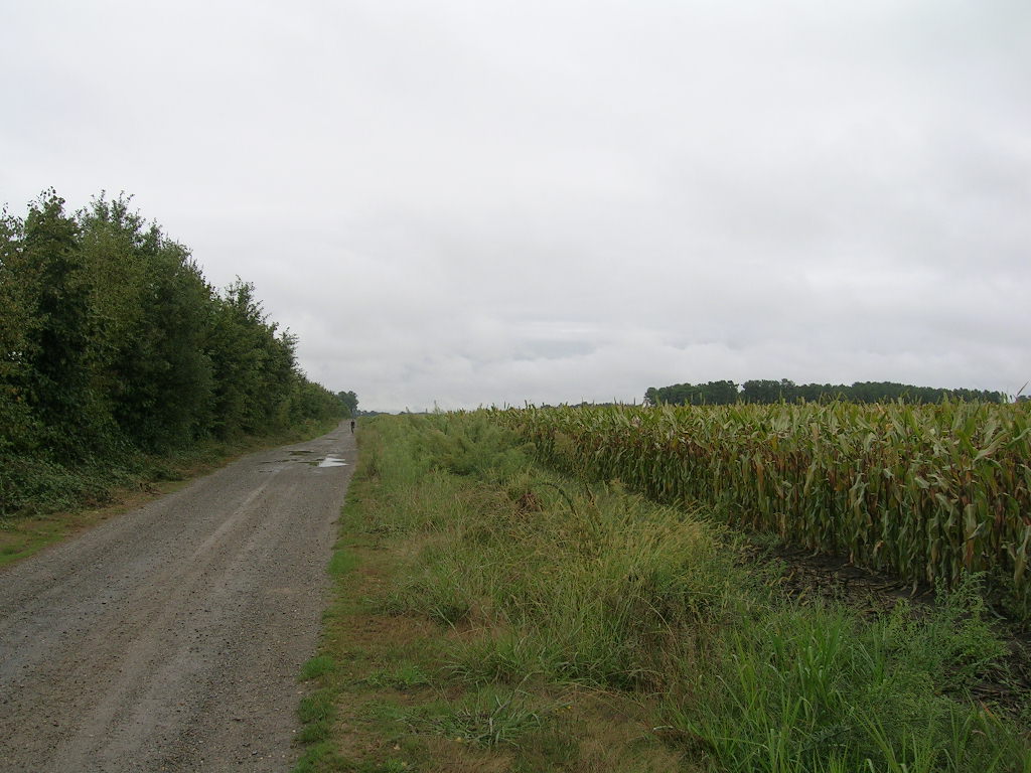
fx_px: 1042
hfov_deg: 52.6
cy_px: 386
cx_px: 516
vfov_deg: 40.7
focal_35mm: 35
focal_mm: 5.4
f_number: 4.8
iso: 50
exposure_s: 1/176
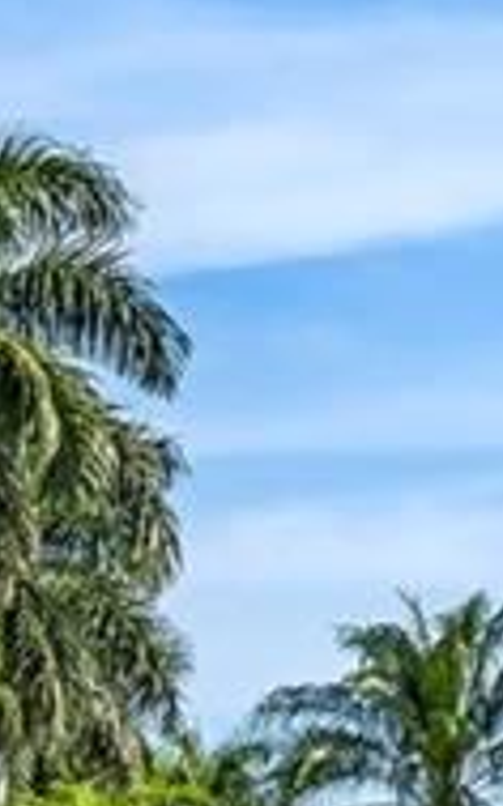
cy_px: 1147
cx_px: -77
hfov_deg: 6.6
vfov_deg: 10.2
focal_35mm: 199
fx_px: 4368
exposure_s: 1/400
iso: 200
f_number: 8
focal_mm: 24
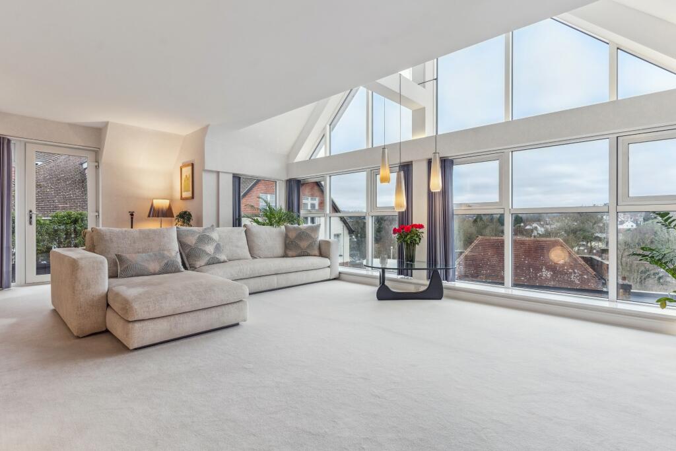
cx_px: 338
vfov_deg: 70.5
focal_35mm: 17
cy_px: 226
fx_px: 319
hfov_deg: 93.3
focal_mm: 17
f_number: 6.3
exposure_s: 1/40
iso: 800
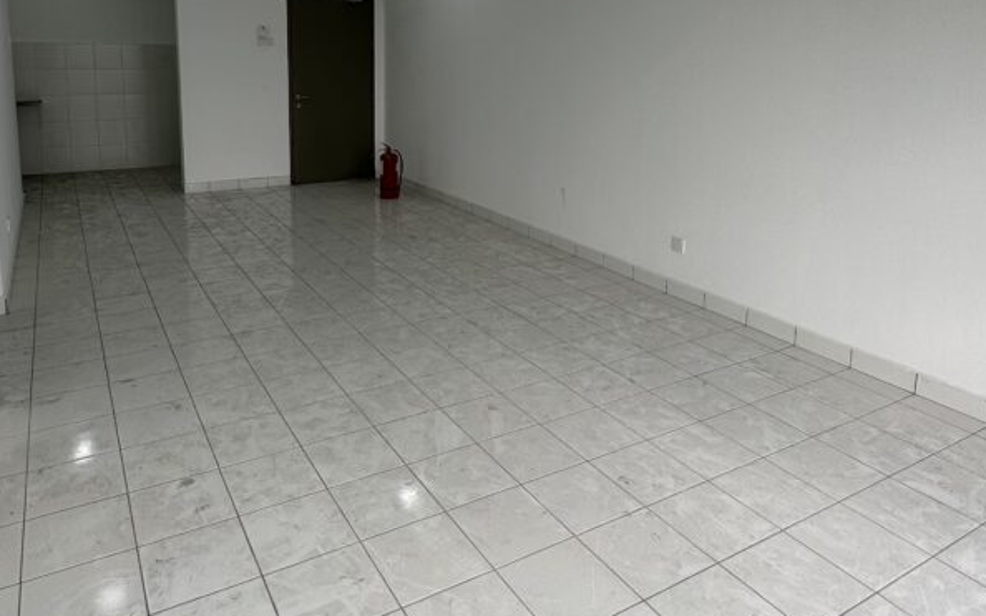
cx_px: 461
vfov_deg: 56.7
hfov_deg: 85.0
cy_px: 154
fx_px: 537
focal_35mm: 20
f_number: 2.2
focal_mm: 2.22
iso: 40
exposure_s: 1/240
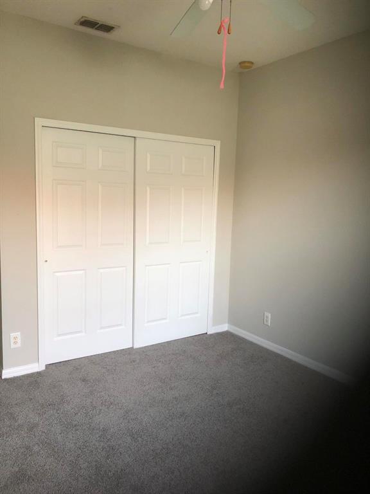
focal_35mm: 28
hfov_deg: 49.7
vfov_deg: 63.4
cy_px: 247
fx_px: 399
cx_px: 185
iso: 64
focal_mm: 3.99
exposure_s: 1/15
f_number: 1.8
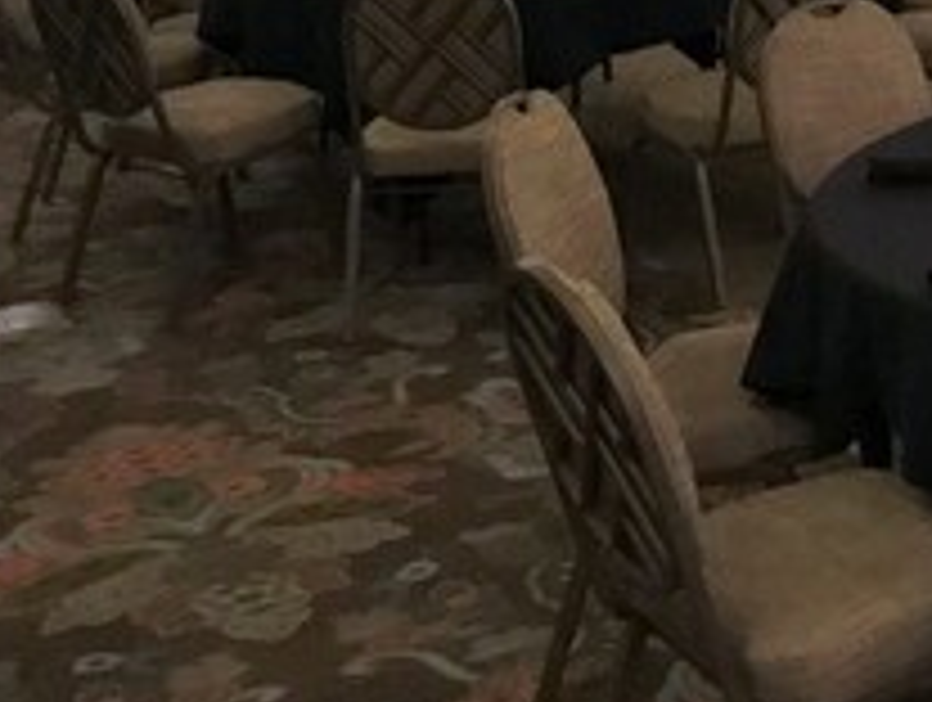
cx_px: 1292
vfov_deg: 17.2
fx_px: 2185
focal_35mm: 81
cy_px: -198
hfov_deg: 21.2
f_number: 1.8
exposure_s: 1/4
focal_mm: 3.99
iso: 100
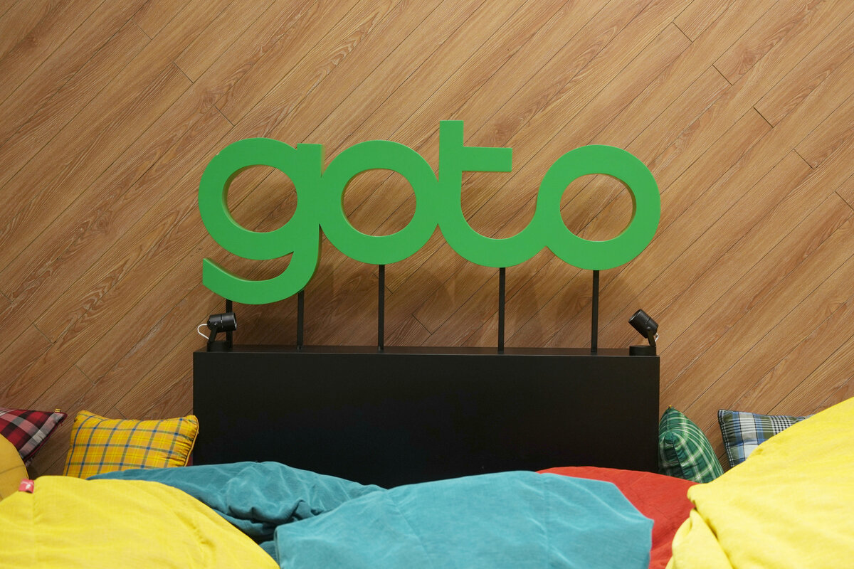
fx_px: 1115
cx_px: 427
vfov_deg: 28.6
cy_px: 284
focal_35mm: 47
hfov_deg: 41.9
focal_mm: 47
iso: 800
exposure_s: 1/50
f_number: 2.8
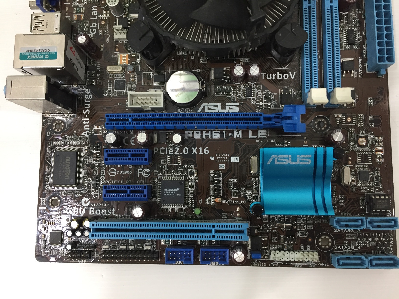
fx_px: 334
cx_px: 200
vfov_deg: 48.2
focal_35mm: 29
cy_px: 150
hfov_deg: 61.7
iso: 160
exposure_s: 1/33
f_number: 2.2
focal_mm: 4.15
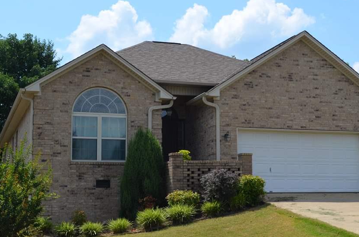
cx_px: 249
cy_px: 124
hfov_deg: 30.7
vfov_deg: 20.8
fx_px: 647
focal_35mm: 65
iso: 100
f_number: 8
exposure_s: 1/250
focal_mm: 28
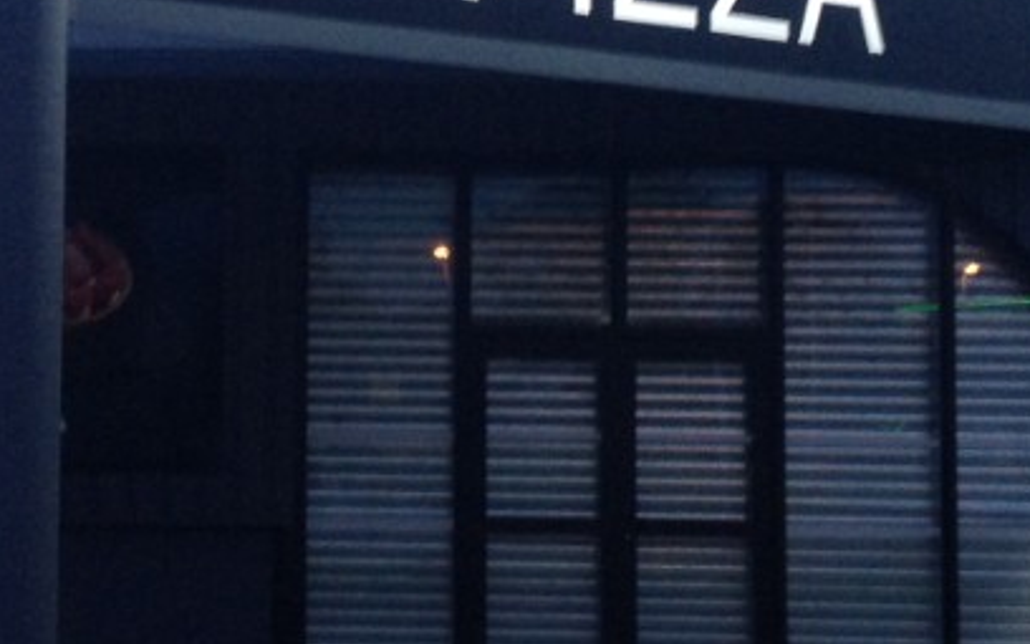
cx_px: 136
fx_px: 3677
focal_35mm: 131
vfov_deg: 10.0
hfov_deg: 15.8
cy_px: 114
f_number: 2.4
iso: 80
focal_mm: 4.28
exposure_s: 1/20
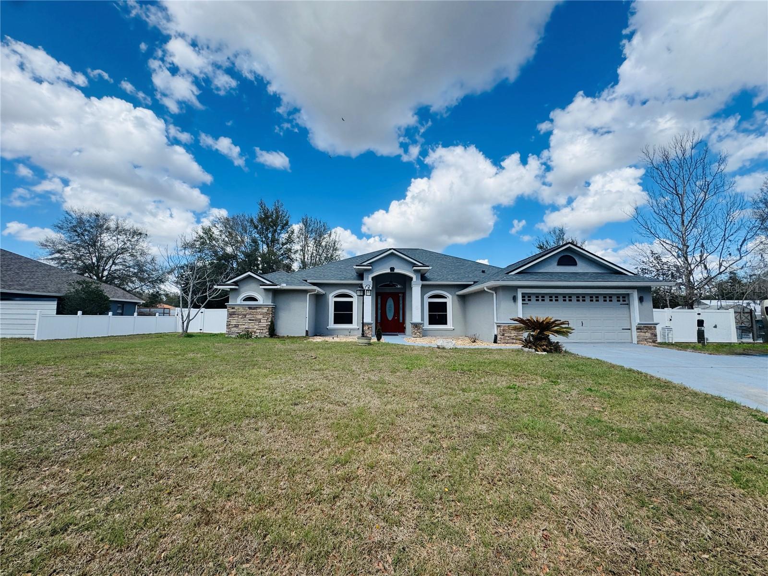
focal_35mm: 14
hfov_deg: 102.1
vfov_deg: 85.7
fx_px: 311
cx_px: 384
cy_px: 288
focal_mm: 2.22
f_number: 2.2
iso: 40
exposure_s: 1/1832
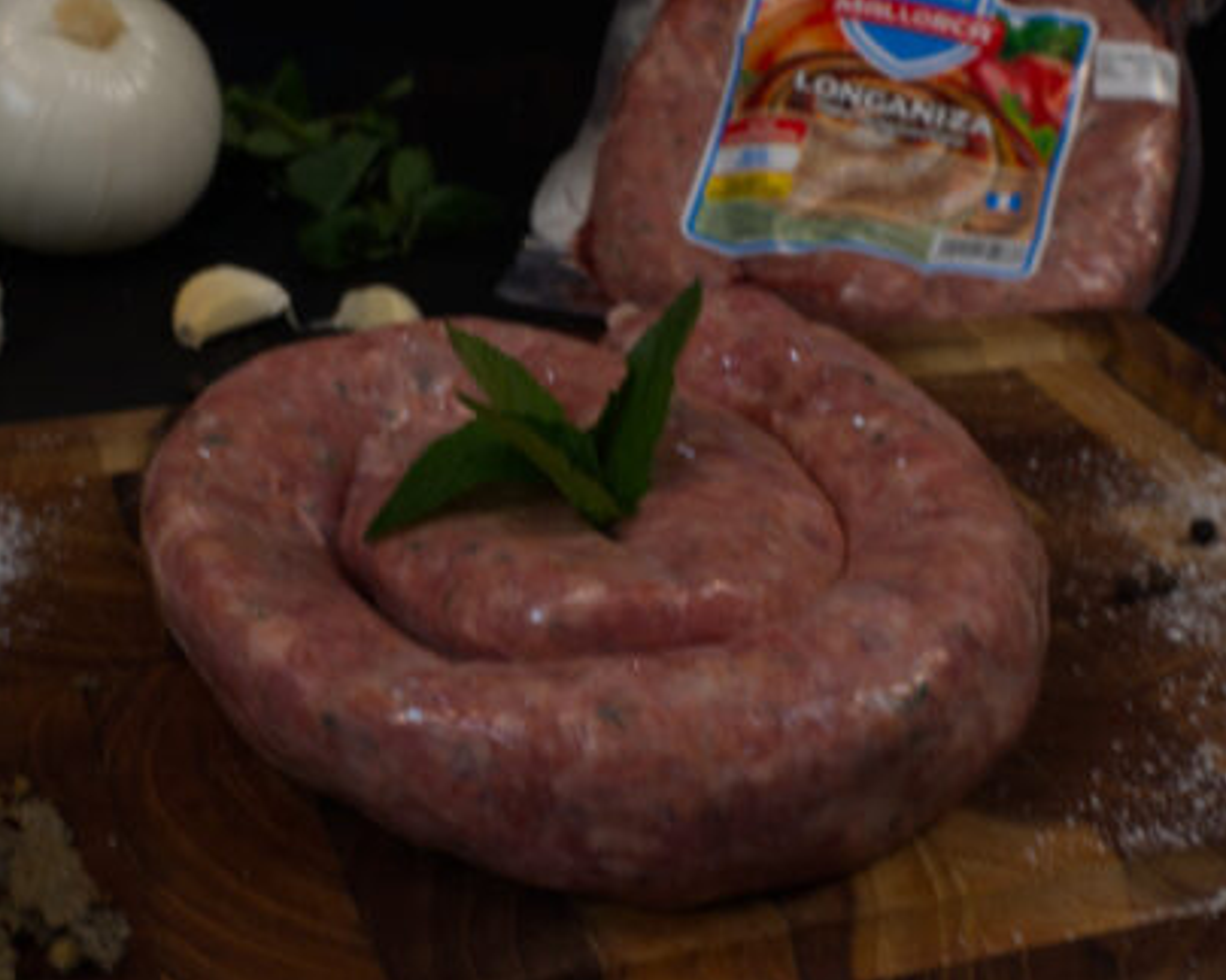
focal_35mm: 61
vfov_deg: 25.1
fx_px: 2202
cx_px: 561
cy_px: 507
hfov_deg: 31.1
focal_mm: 29
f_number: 14
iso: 100
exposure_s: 1/10
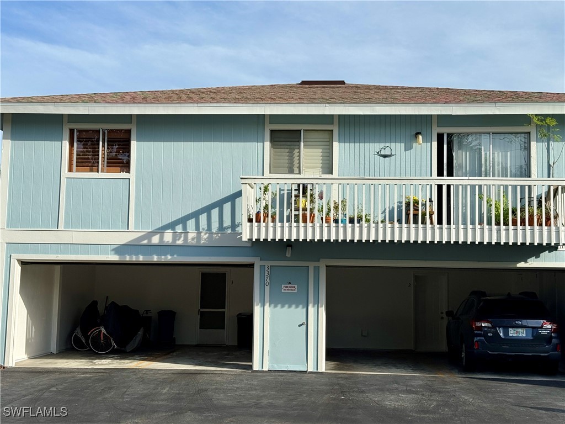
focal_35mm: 48
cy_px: 212
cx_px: 282
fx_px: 783
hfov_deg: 39.7
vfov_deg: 30.3
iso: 64
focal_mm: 6.76
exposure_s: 1/4878
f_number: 1.78
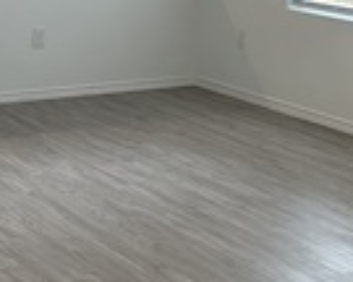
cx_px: 233
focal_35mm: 111
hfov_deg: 17.3
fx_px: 1160
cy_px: -118
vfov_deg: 13.2
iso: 100
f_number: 1.78
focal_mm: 6.86
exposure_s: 1/139
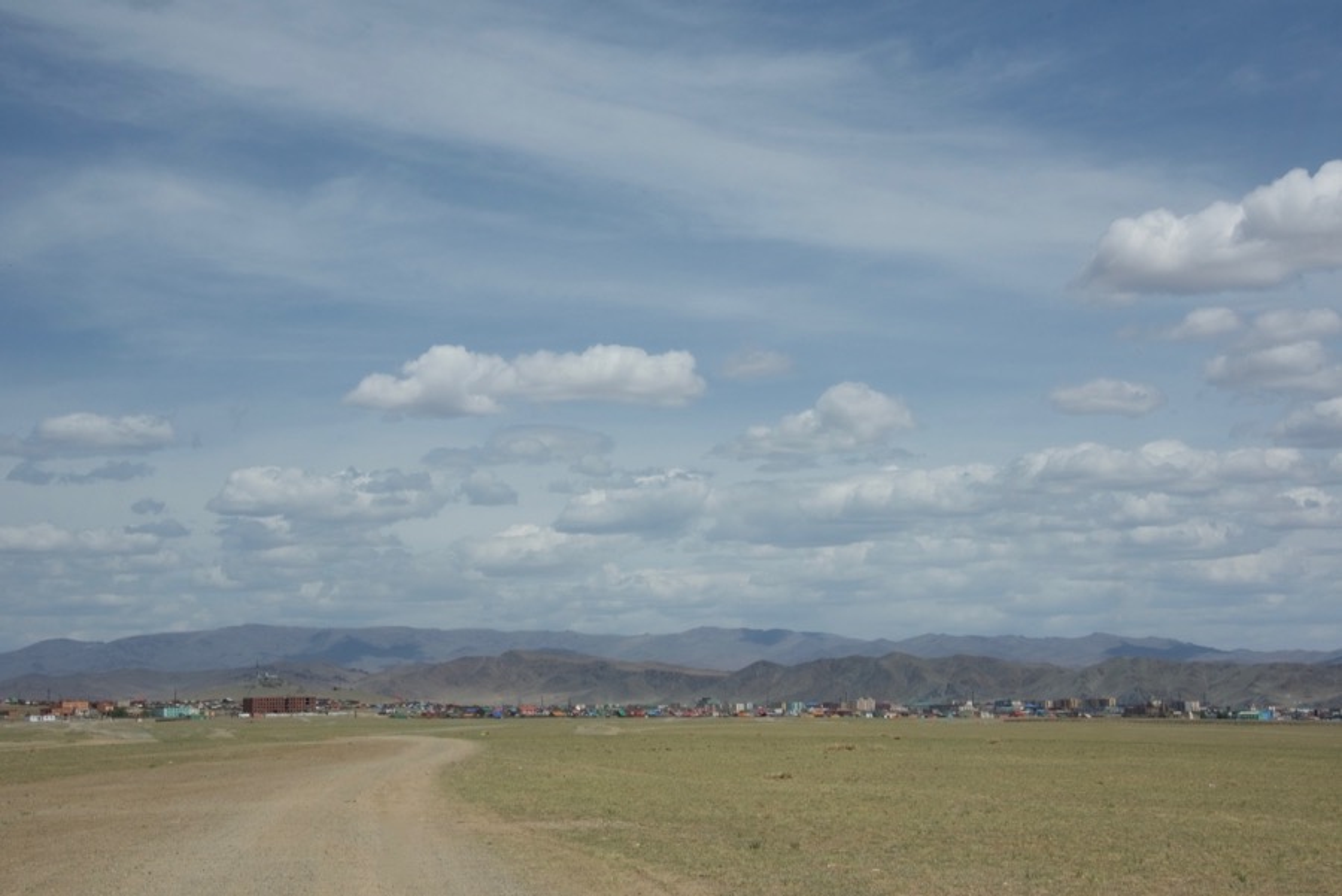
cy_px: 448
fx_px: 2424
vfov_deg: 20.9
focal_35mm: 65
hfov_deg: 30.9
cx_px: 671
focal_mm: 65
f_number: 10
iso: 640
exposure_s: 1/1600
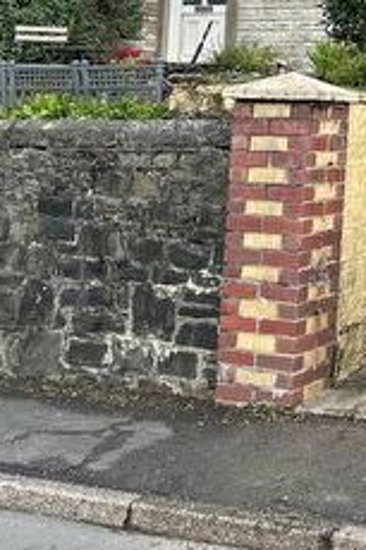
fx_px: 1161
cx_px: 517
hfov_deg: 16.6
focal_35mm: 76
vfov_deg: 25.1
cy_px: -32
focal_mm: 6.86
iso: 80
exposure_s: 1/850
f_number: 1.78
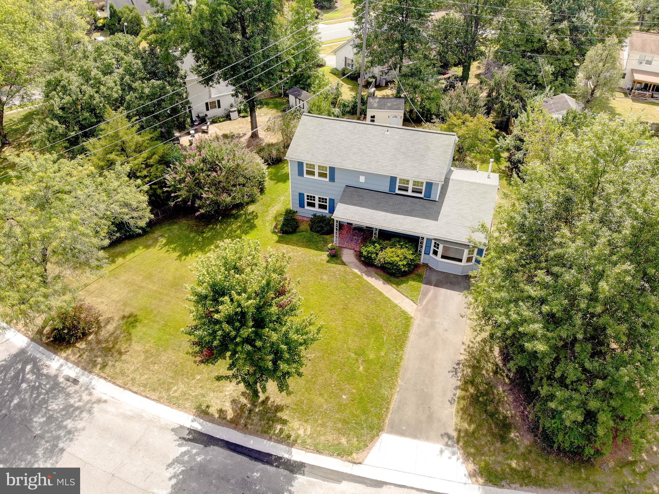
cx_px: 330
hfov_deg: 71.6
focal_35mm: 24
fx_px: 457
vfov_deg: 56.8
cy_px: 247
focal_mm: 4.5
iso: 100
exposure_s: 1/433
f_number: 2.8
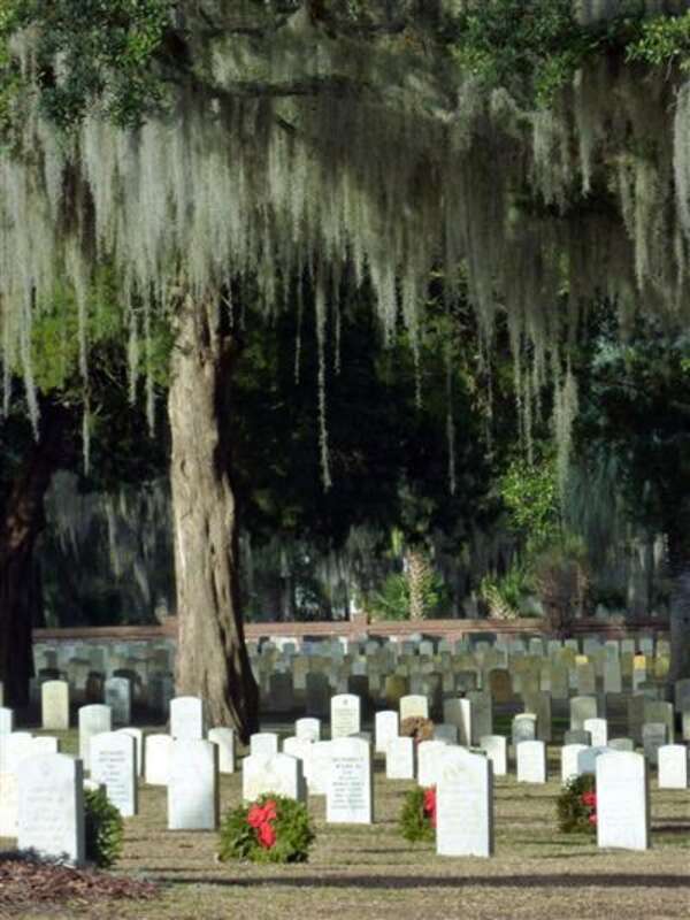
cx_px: 345
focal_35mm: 205
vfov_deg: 9.7
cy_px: 460
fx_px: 5448
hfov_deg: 7.2
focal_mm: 36
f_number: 5.9
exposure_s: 1/125
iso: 200
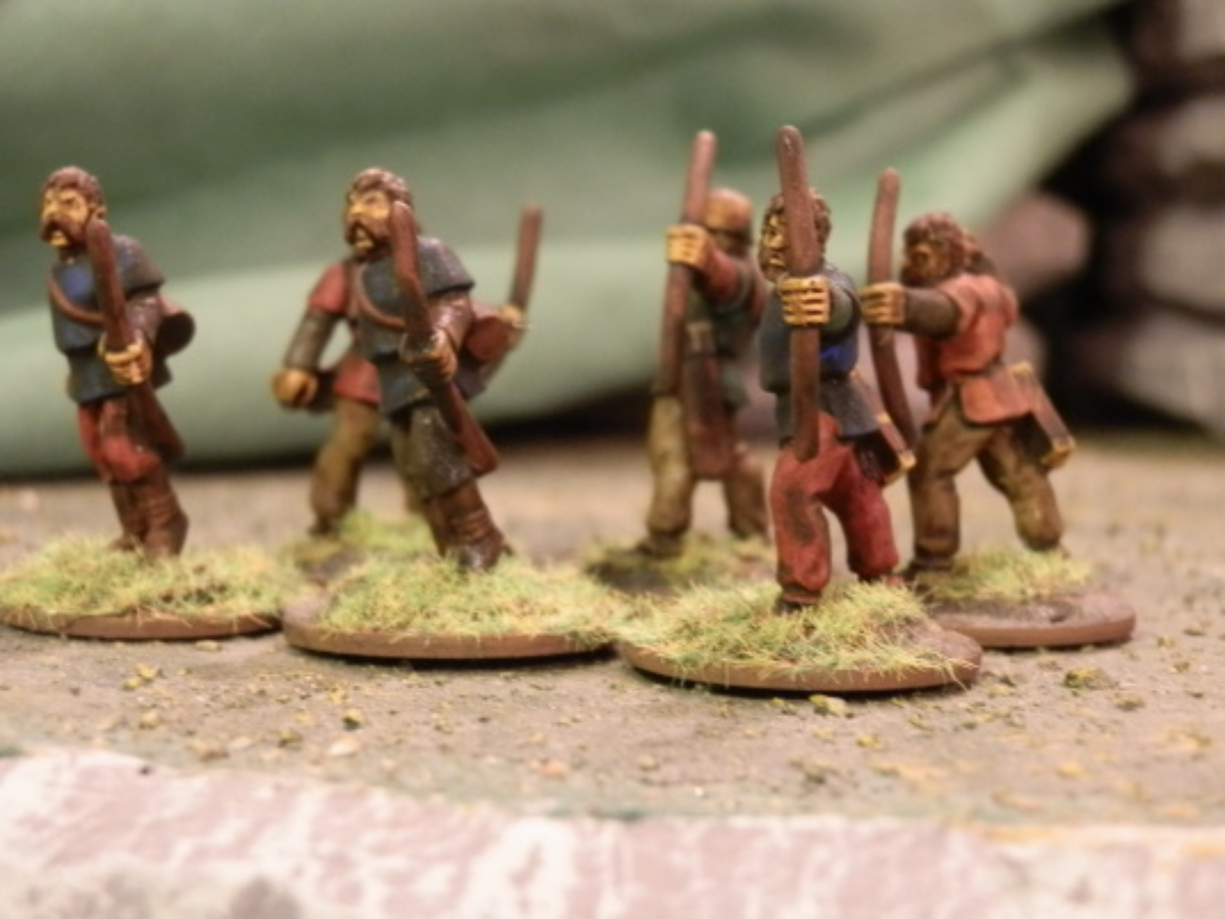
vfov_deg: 24.0
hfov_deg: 31.7
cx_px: 612
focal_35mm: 61
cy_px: 460
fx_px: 2159
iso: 400
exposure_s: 1/8
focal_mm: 10.99
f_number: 3.7
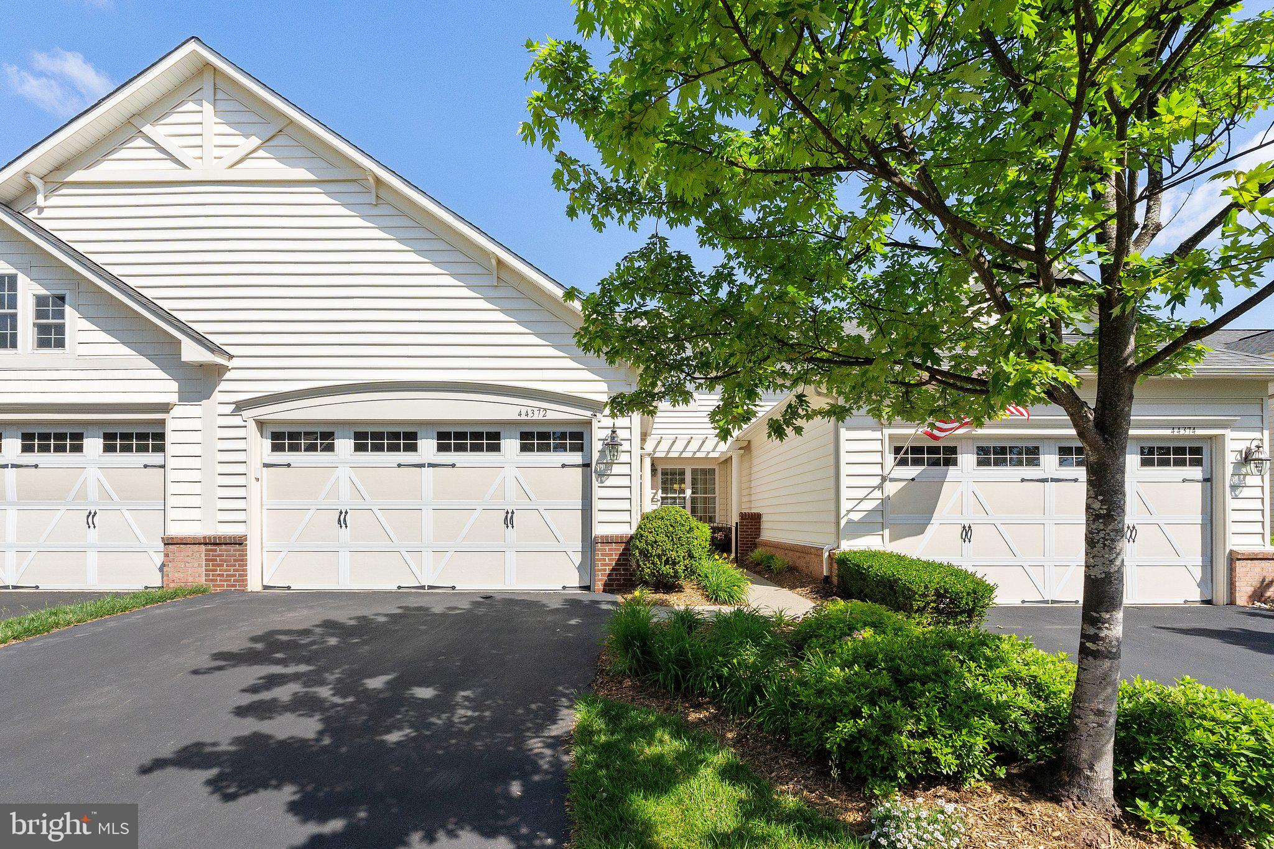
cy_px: 424
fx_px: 531
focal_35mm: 15
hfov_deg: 100.4
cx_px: 637
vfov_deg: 77.3
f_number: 8
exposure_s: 1/1250
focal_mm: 10
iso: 400
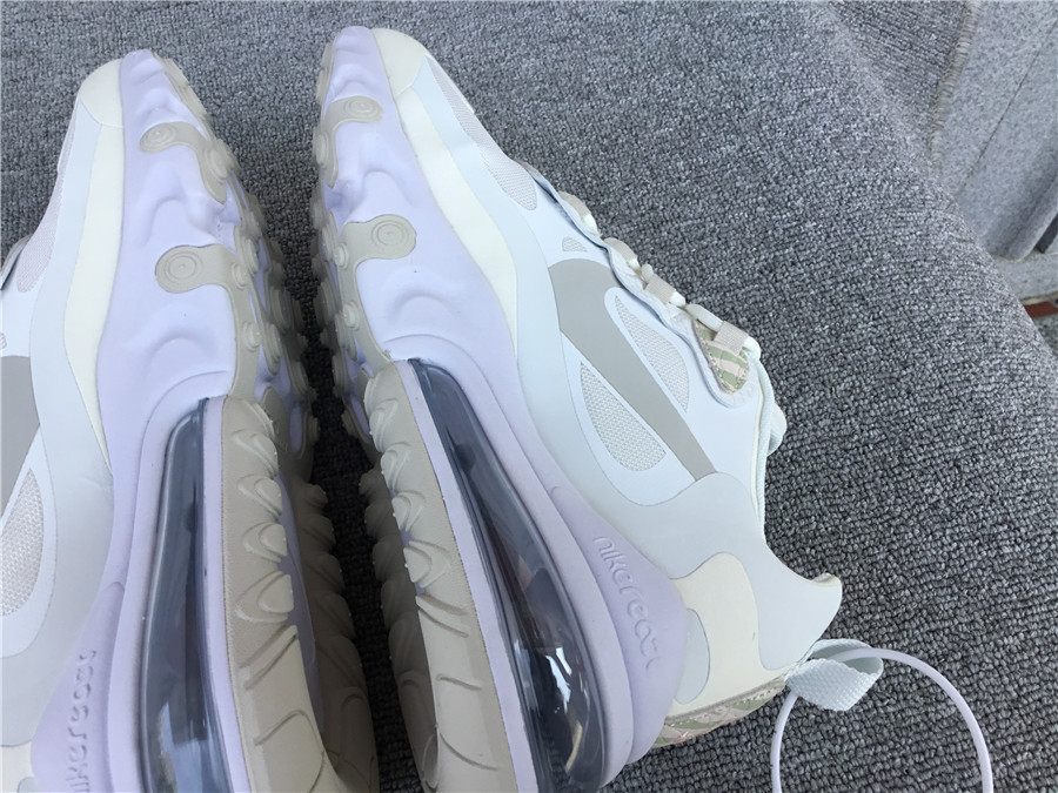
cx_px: 529
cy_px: 396
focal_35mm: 31
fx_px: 947
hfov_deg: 58.4
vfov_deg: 45.4
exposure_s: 1/364
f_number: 2.4
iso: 25
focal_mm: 3.3
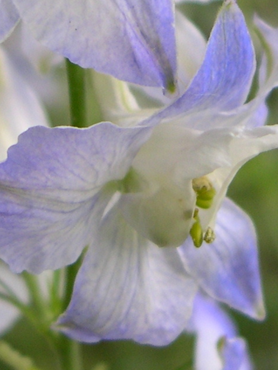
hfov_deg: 17.4
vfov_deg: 22.2
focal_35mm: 84
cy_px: -17
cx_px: 47
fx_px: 899
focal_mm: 8
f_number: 2.8
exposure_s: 1/226
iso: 100
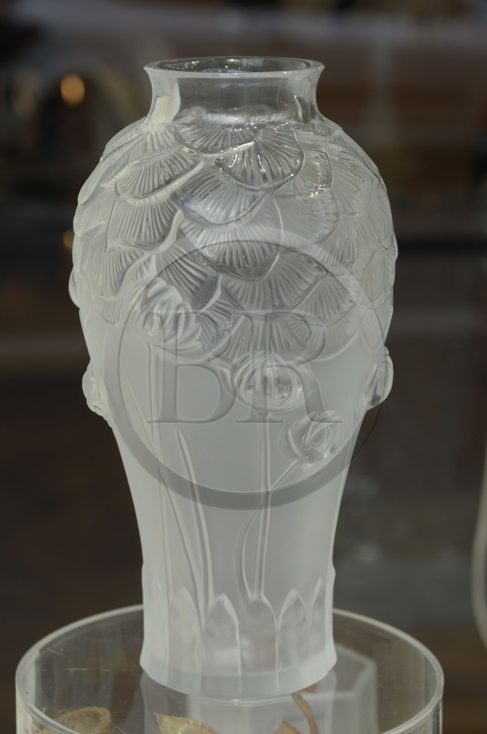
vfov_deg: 19.5
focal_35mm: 105
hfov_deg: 13.0
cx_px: 244
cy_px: 367
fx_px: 2137
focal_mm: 70
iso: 200
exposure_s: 1/100
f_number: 5.6
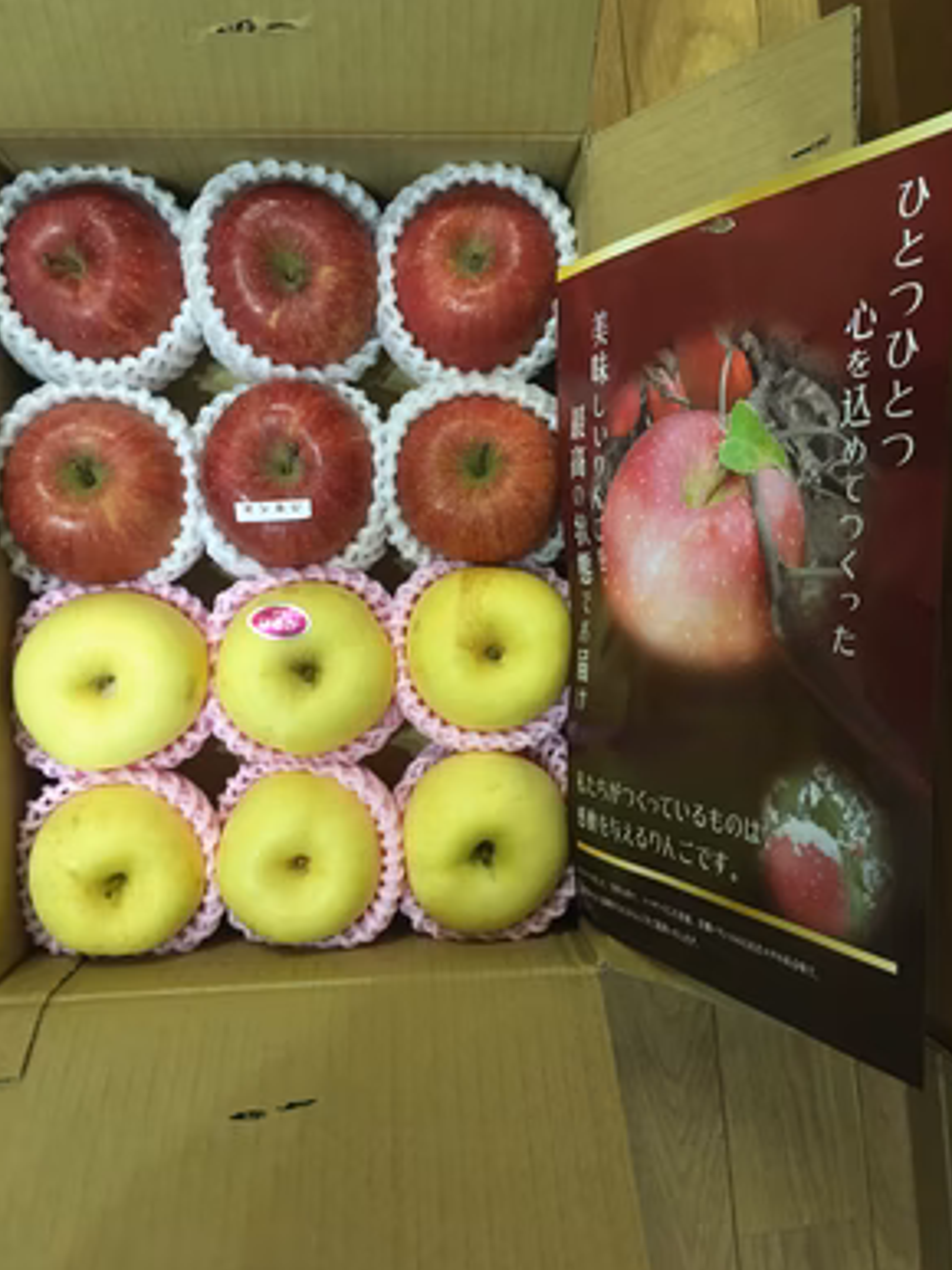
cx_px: 489
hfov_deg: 46.8
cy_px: 620
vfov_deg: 60.0
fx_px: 1101
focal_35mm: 30
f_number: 2.2
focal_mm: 4.15
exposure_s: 1/15
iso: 200
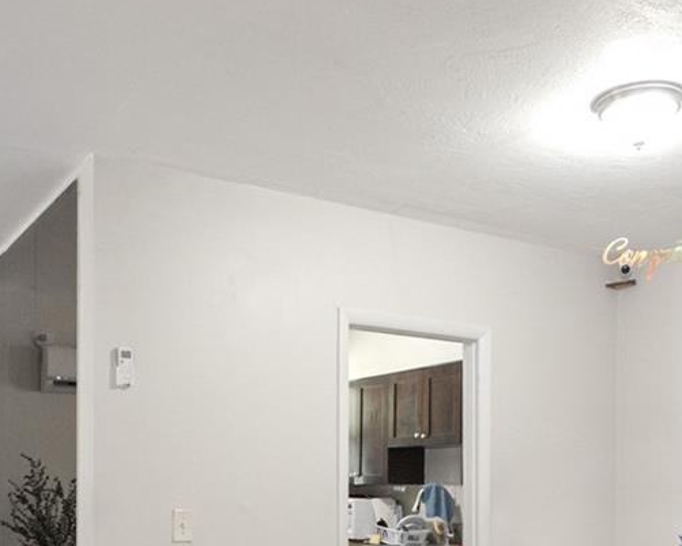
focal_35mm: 42
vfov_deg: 31.6
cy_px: 600
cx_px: 324
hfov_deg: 43.8
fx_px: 848
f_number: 4
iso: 2500
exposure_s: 1/125
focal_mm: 14
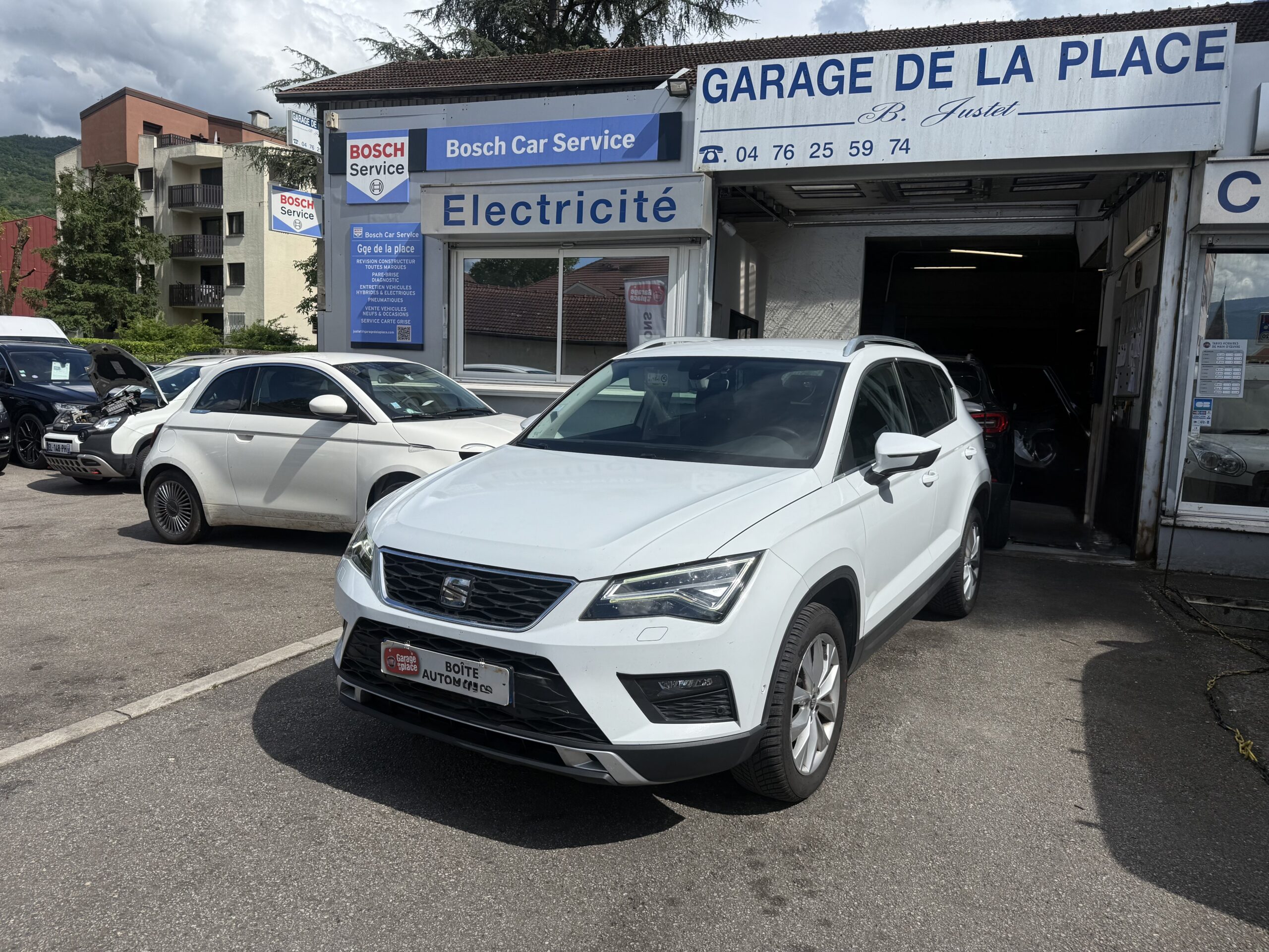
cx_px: 634
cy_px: 476
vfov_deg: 56.8
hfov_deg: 71.6
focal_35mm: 24
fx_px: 880
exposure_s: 1/5714
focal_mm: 6.76
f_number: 1.78
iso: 80
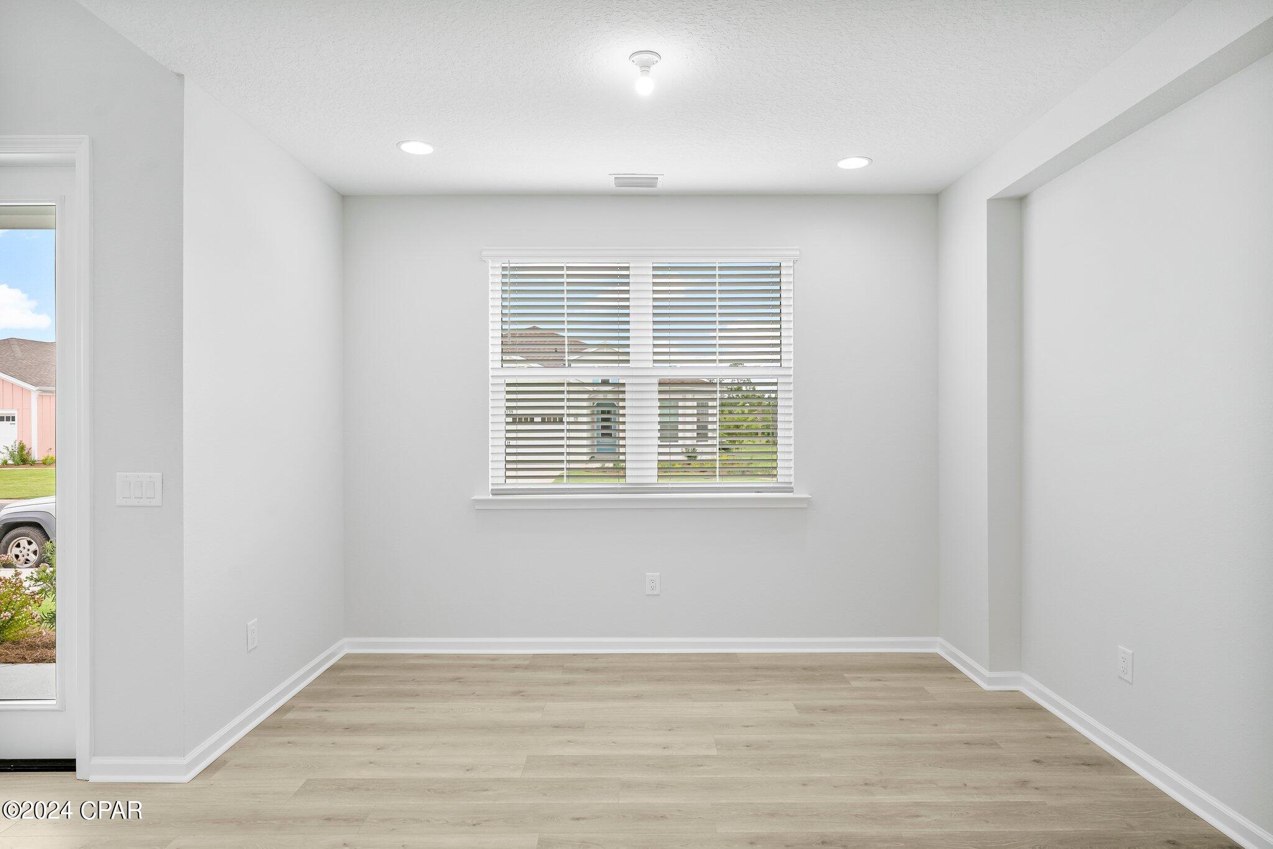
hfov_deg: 84.0
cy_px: 424
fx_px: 707
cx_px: 636
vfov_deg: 61.9
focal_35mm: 20
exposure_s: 1/40
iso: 400
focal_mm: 20
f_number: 8
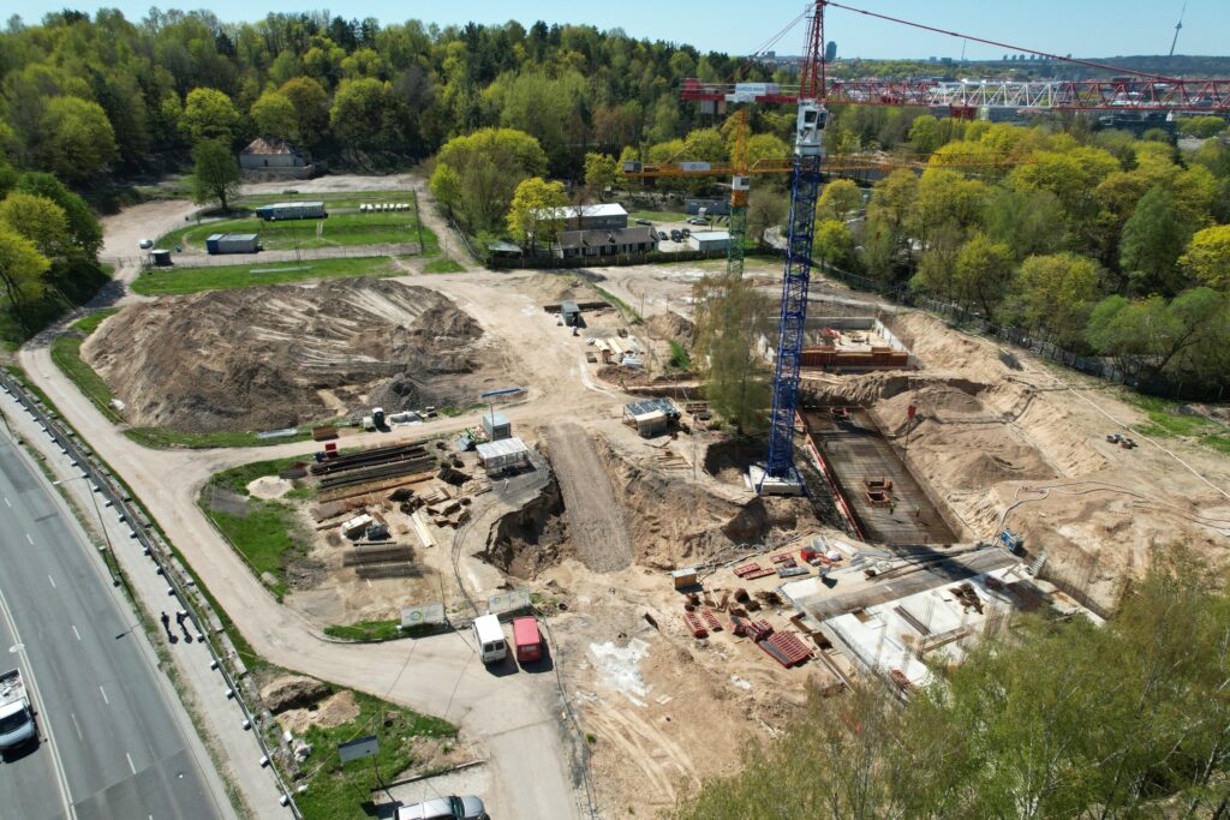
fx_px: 752
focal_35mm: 22
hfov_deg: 78.6
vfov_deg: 57.2
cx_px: 615
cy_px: 410
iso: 110
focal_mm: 8.38
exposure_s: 1/1600
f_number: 2.8
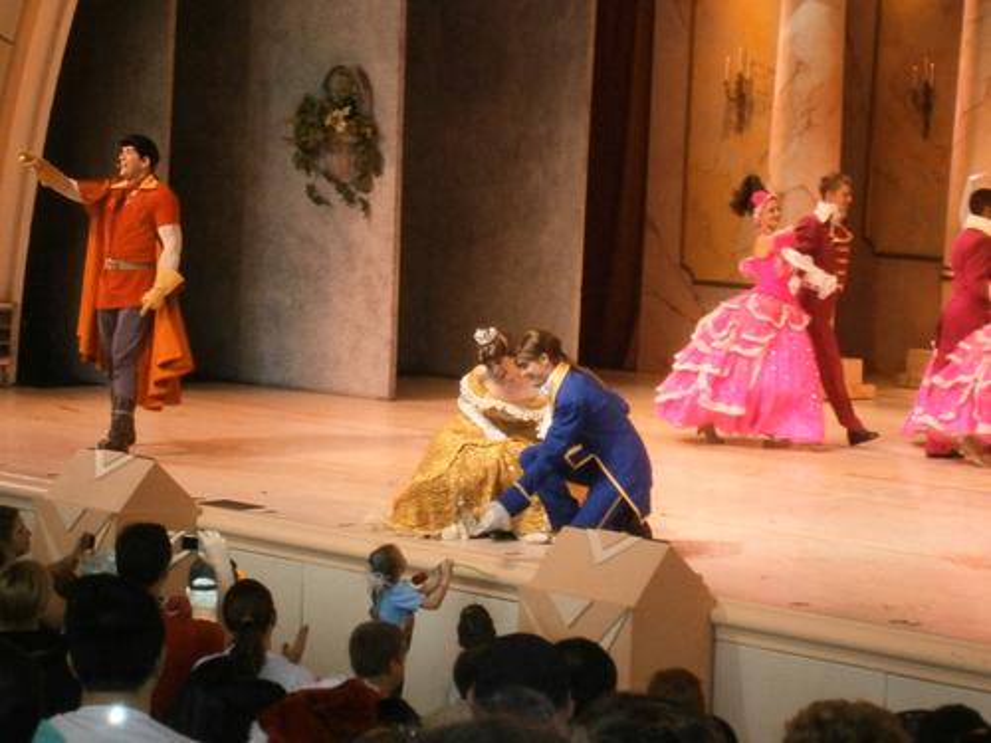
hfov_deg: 19.4
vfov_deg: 14.6
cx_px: 496
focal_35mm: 101
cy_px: 372
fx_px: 2891
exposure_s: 1/250
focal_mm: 17.8
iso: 640
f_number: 5.4
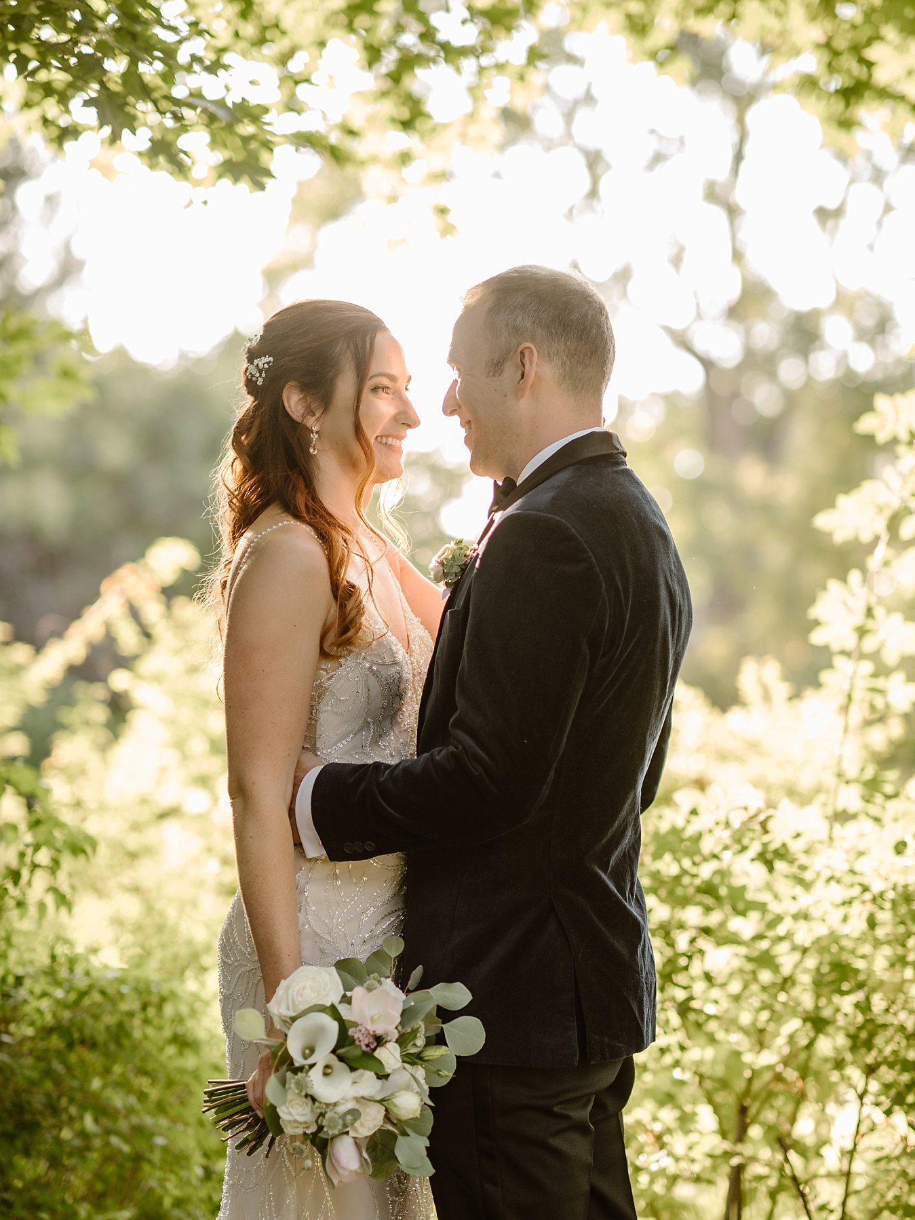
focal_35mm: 93
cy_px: 686
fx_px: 3278
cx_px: 455
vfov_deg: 21.1
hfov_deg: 15.9
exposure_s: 1/400
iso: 500
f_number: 2
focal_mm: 85
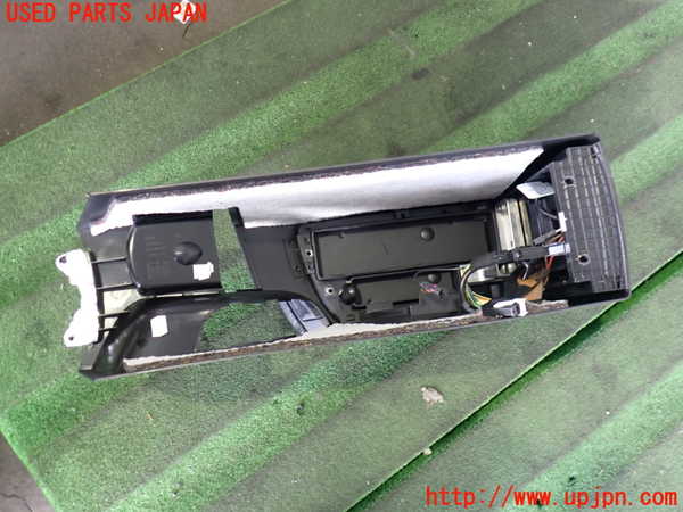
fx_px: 592
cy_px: 256
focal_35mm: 30
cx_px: 342
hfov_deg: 60.0
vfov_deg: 46.8
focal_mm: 5.4
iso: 400
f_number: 2.3
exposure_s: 1/30
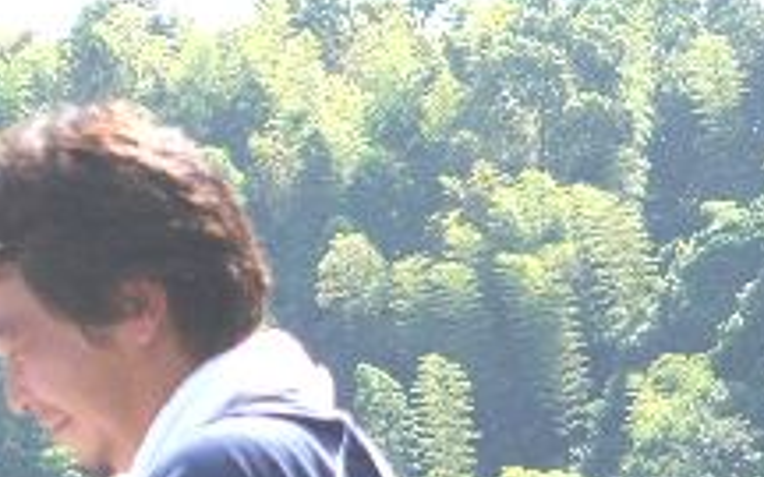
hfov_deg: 4.8
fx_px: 9099
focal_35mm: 437
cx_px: -286
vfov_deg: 3.0
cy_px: 410
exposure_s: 1/500
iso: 50
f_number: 5.6
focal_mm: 23.1
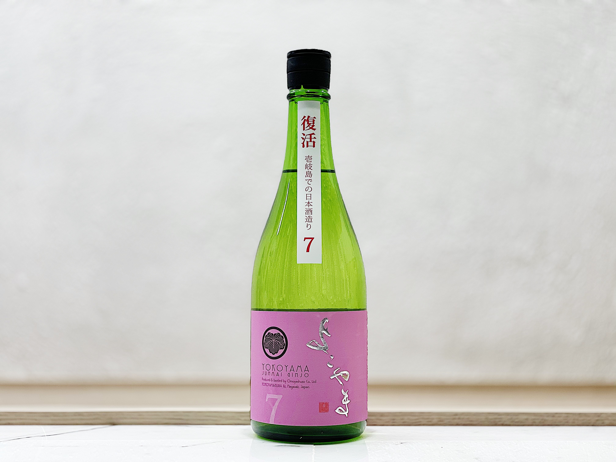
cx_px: 308
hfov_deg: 36.8
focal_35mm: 52
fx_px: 925
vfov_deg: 28.0
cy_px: 231
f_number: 2
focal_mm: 6
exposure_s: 1/100
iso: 64
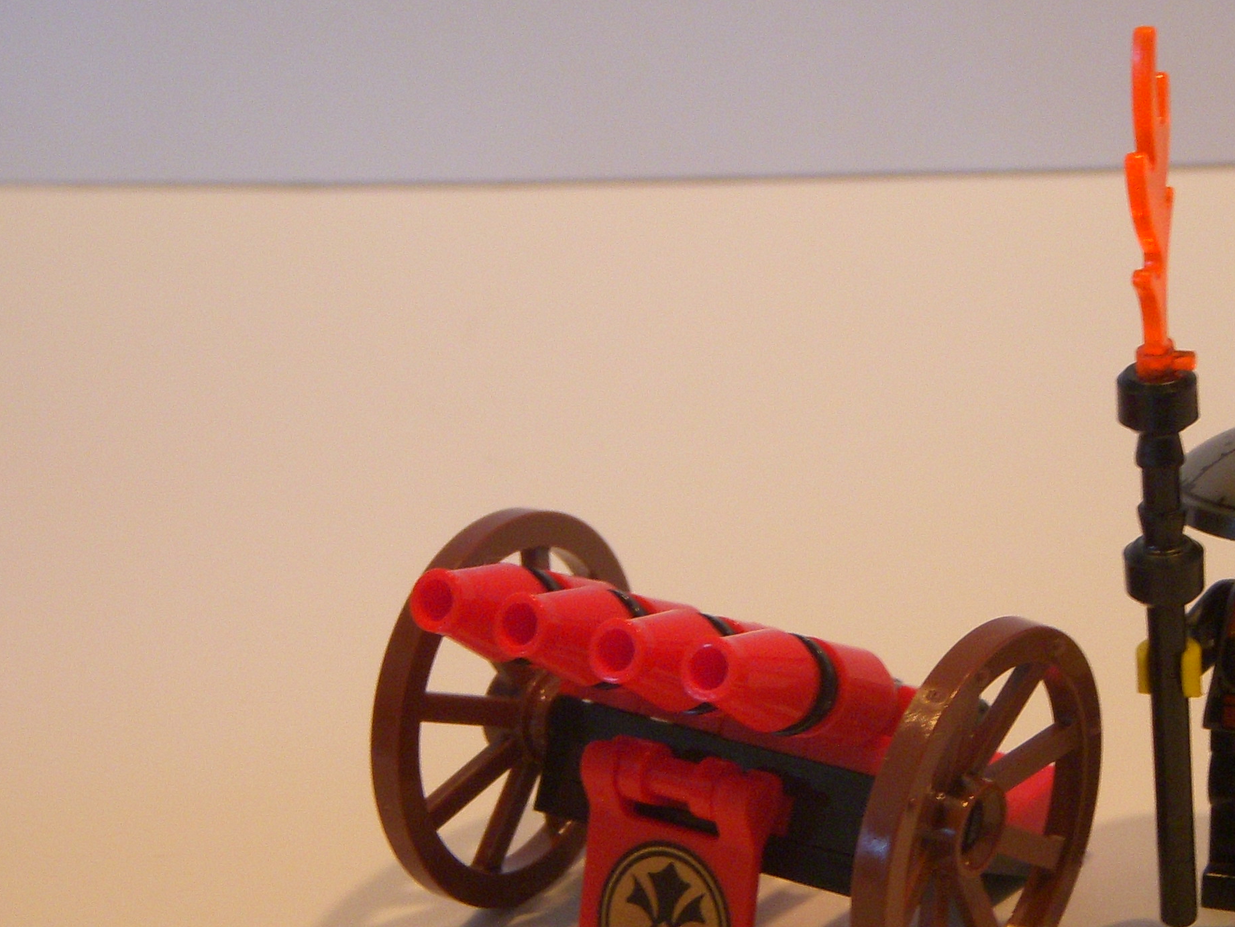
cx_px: 855
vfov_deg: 12.6
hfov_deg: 16.8
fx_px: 4174
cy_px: 653
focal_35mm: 117
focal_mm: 11
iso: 200
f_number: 3.7
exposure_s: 1/30
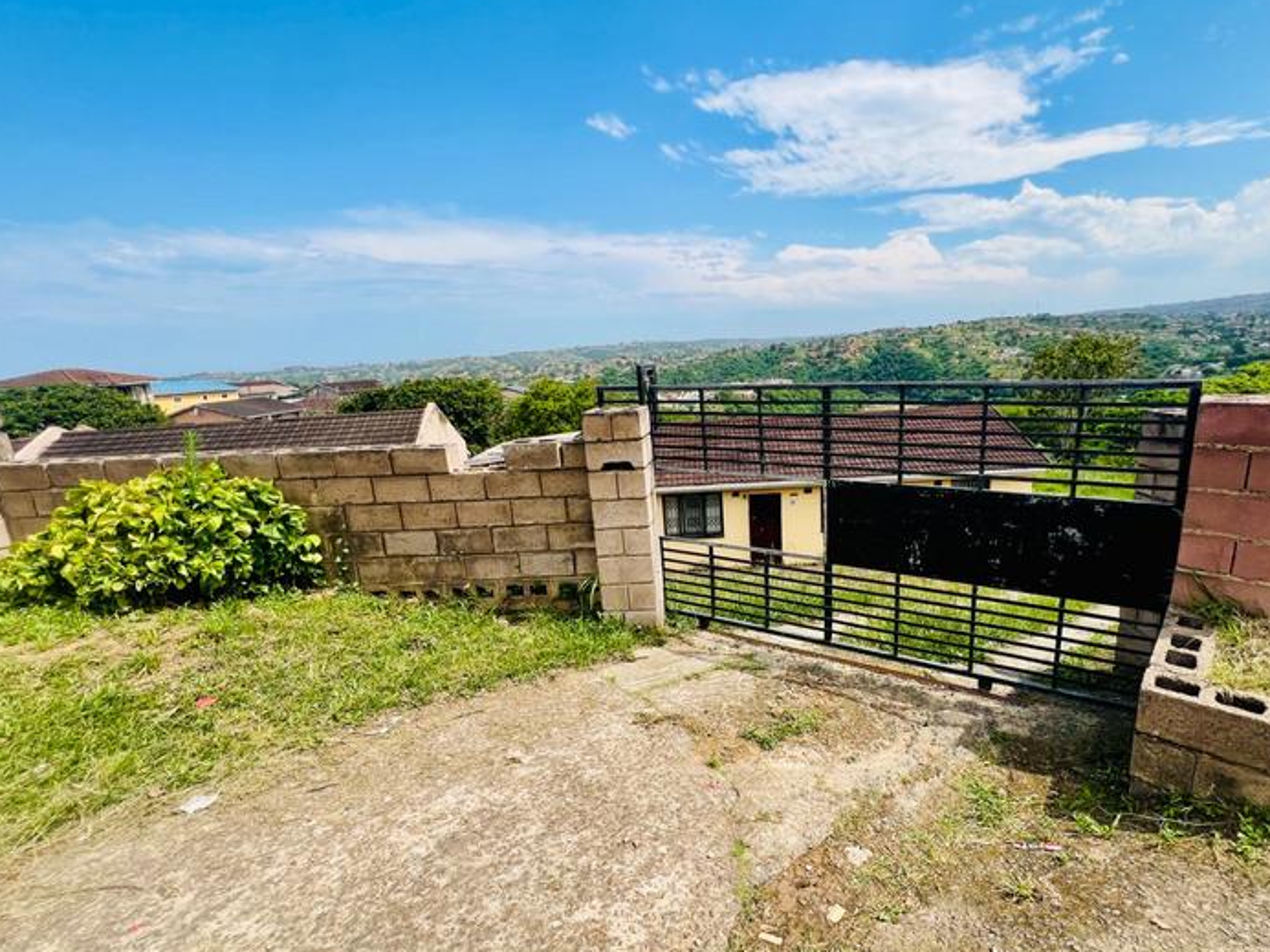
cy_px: 496
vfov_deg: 81.7
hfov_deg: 97.5
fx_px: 550
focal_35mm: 15
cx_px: 724
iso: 32
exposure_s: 1/1698
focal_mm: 1.57
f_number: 1.8
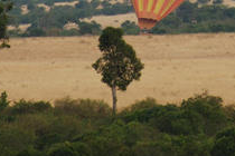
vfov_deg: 1.4
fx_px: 6540
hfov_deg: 2.1
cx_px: 196
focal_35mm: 1002
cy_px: -87
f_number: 5.6
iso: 100
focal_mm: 200
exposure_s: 1/80
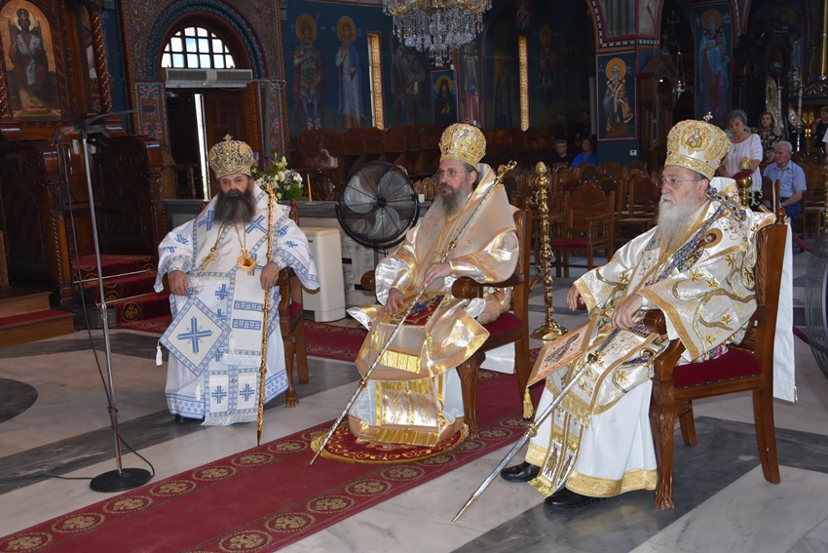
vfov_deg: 28.1
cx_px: 414
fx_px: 1104
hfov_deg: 41.1
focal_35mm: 48
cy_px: 276
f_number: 5
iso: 800
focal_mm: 32
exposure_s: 1/60
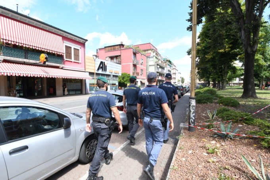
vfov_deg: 77.3
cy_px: 90
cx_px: 135
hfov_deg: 100.4
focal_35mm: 15
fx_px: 112
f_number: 7.1
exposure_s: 1/160
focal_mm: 10
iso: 250
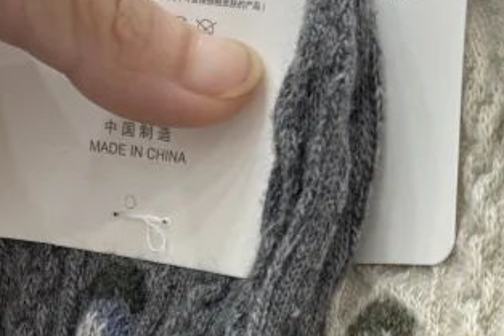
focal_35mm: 124
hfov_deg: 16.4
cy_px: 749
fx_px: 1735
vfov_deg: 9.9
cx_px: 390
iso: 100
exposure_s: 1/100
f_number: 1.6
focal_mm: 5.96
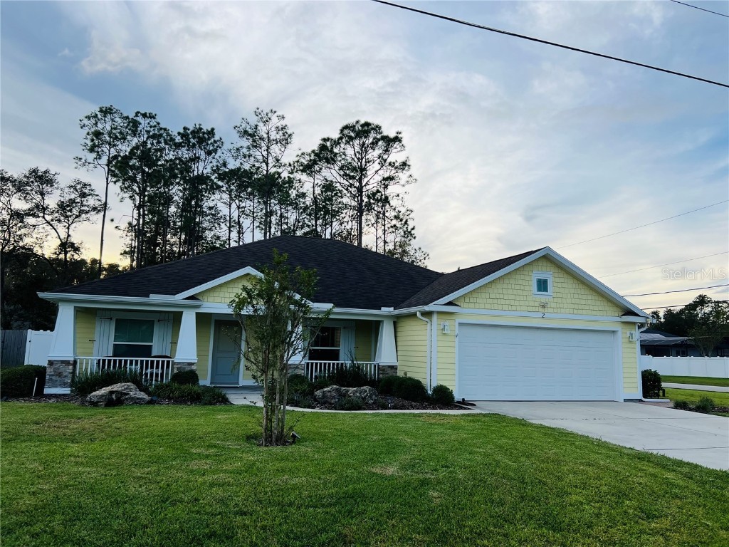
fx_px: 548
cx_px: 364
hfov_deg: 67.3
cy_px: 274
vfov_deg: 53.1
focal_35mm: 26
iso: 50
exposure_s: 1/1209
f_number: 1.5
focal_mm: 5.7
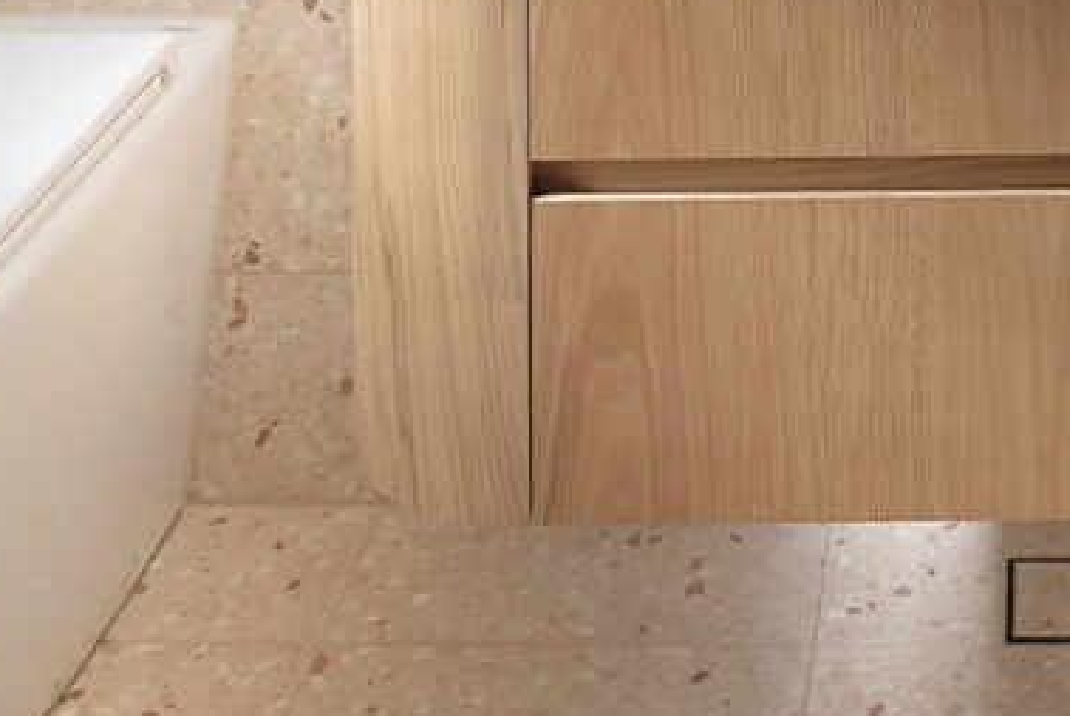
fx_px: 1964
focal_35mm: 66
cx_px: 957
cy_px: -805
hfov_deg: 29.3
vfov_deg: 15.5
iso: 250
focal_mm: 13
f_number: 10
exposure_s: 1/30
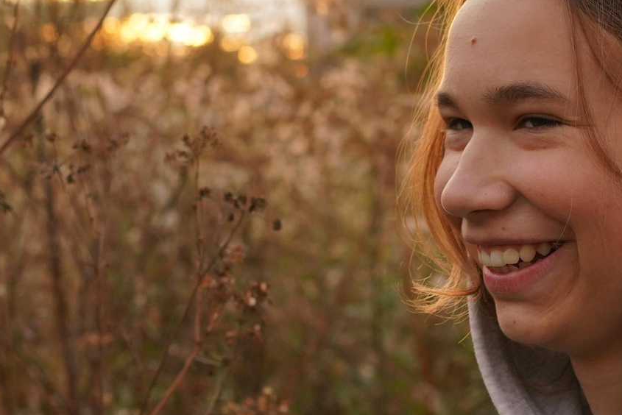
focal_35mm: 106
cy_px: 143
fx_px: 1832
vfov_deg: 12.9
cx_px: 336
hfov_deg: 19.3
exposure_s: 1/400
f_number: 4.5
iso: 640
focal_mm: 35
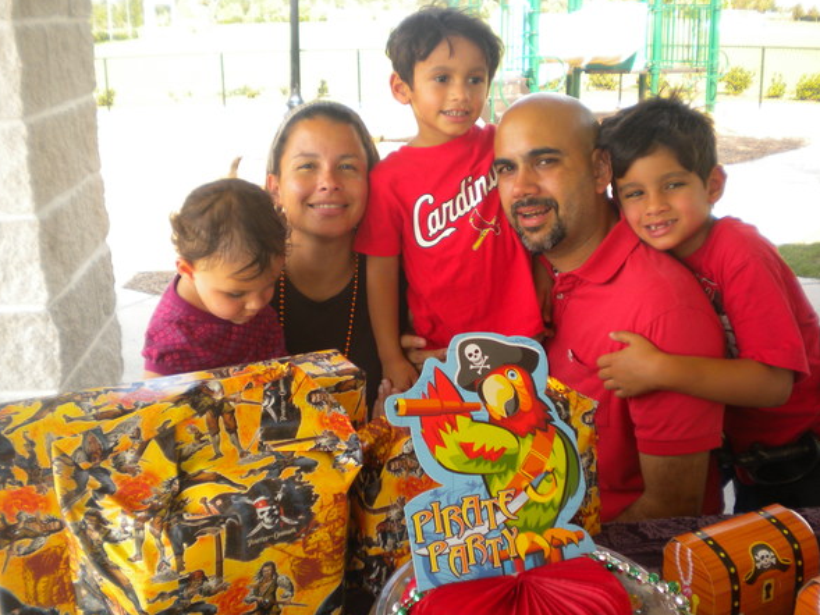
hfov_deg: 49.0
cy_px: 282
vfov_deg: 37.7
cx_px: 425
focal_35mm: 38
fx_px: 900
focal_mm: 6.3
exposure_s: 1/171
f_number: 3.1
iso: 80
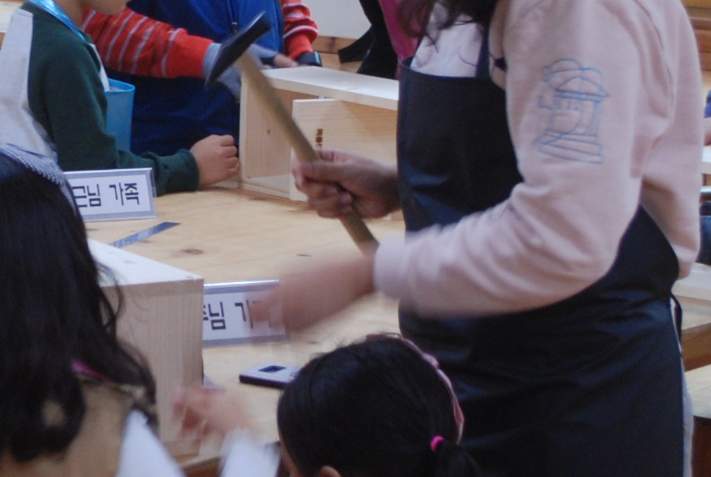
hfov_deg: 13.7
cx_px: 3
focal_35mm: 147
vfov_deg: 9.3
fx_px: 2907
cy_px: 53
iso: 400
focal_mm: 26
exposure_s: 1/30
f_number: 4.5
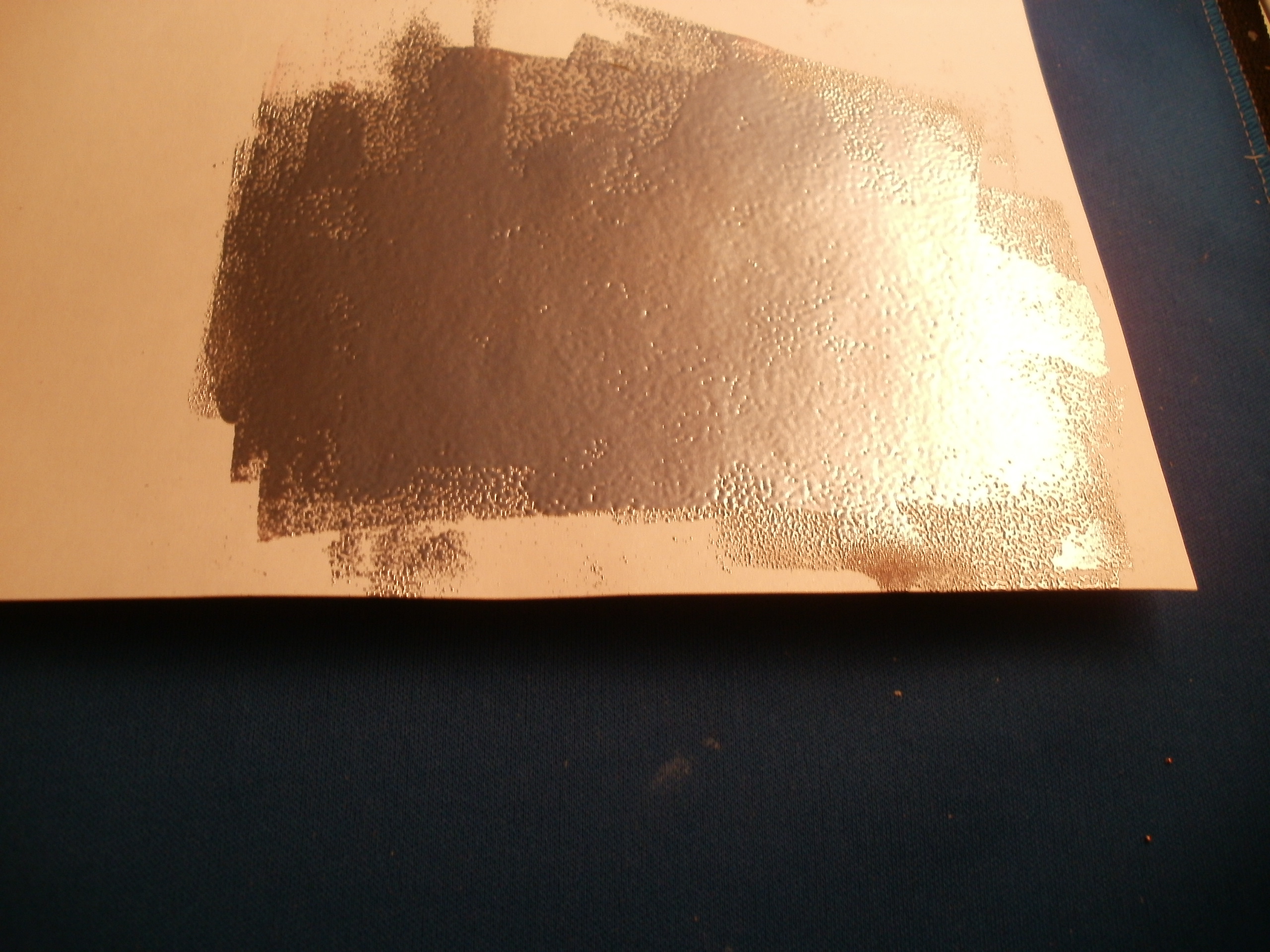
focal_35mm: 36
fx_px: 1321
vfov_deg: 39.7
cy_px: 476
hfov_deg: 51.4
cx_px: 635
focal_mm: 6.3
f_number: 3.5
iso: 100
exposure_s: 1/60
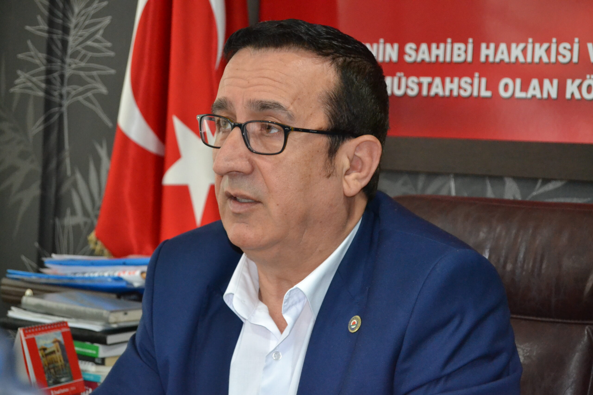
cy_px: 198
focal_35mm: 82
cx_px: 296
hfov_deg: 24.6
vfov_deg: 16.6
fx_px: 1359
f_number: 5.6
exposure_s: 1/60
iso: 3200
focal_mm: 55
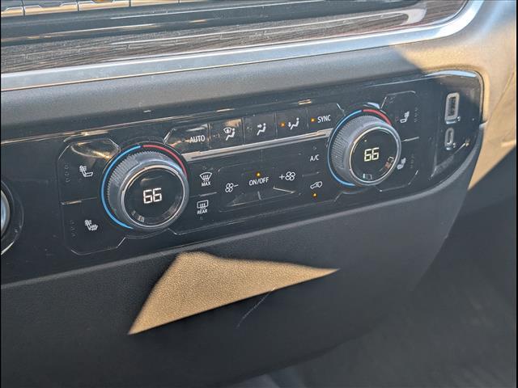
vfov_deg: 29.7
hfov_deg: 38.9
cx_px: 259
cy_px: 194
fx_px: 733
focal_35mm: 49
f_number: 1.68
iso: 70
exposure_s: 1/76.3
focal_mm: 6.9
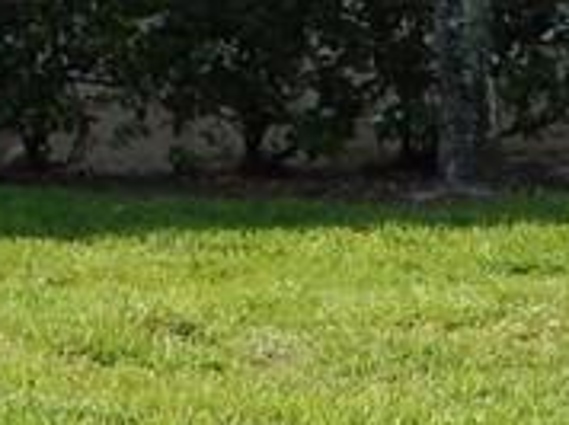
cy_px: -719
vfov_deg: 5.5
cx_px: -1007
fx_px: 4252
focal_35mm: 259
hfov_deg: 7.0
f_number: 4.3
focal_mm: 8.1
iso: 125
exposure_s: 1/500
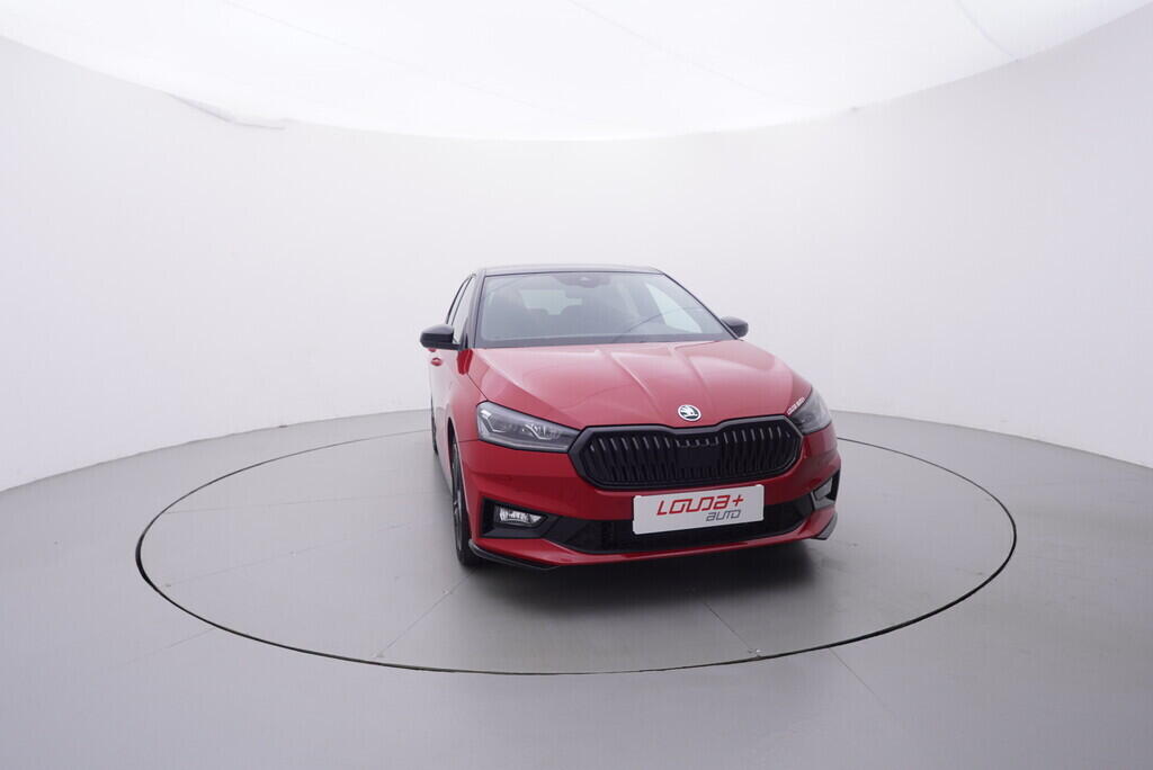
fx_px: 721
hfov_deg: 77.3
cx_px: 576
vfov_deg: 56.2
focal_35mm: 22
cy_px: 385
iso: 200
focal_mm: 15
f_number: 5
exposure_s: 1/80
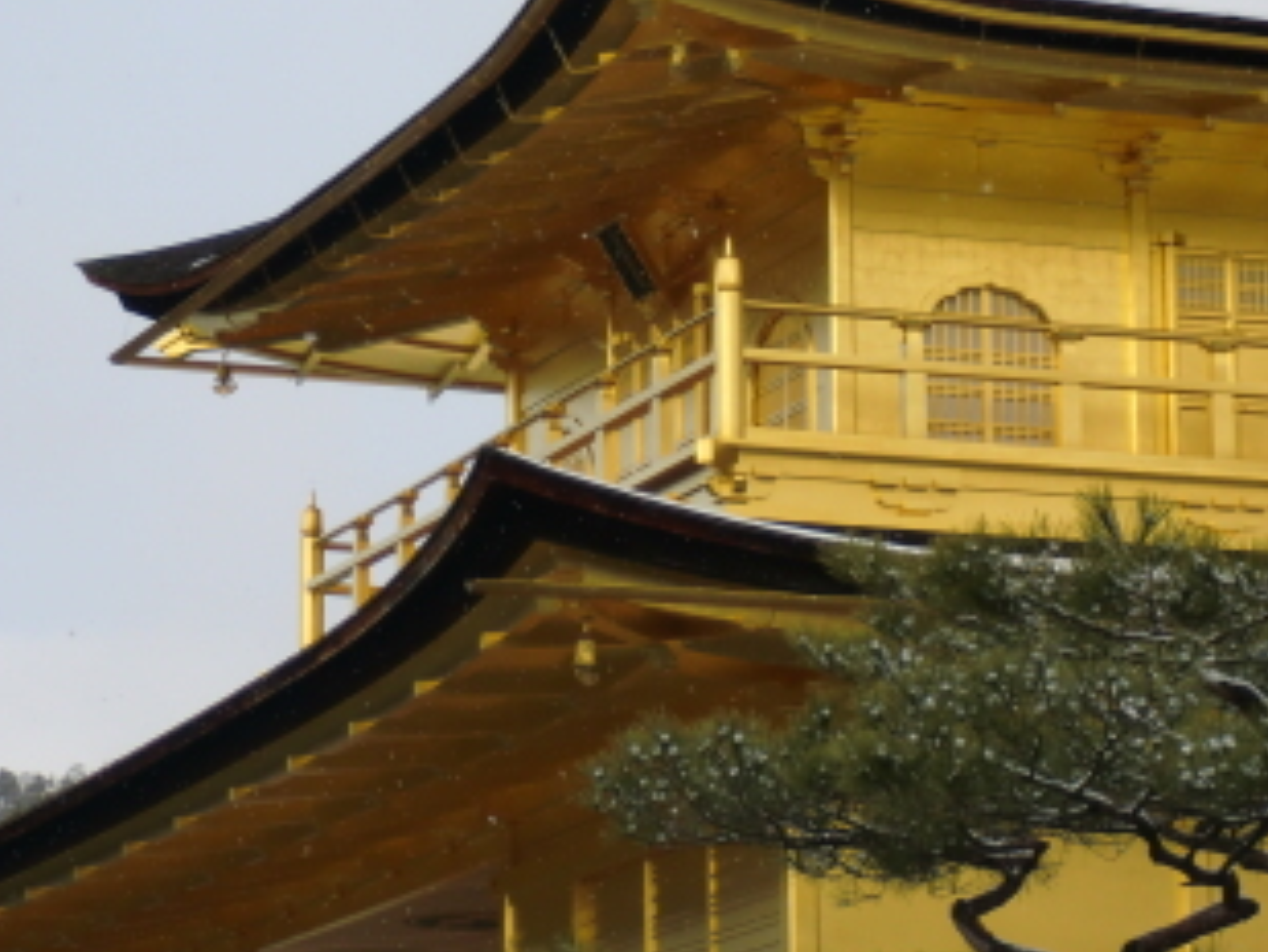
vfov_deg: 8.7
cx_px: 735
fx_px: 6230
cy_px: 334
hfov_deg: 11.6
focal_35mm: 170
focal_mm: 18.9
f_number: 5.6
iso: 64
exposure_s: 1/320
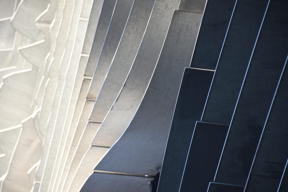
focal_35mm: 210
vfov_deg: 6.5
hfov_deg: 9.8
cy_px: 96
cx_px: 144
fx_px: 1680
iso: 500
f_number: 5.6
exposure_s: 1/200
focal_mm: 140
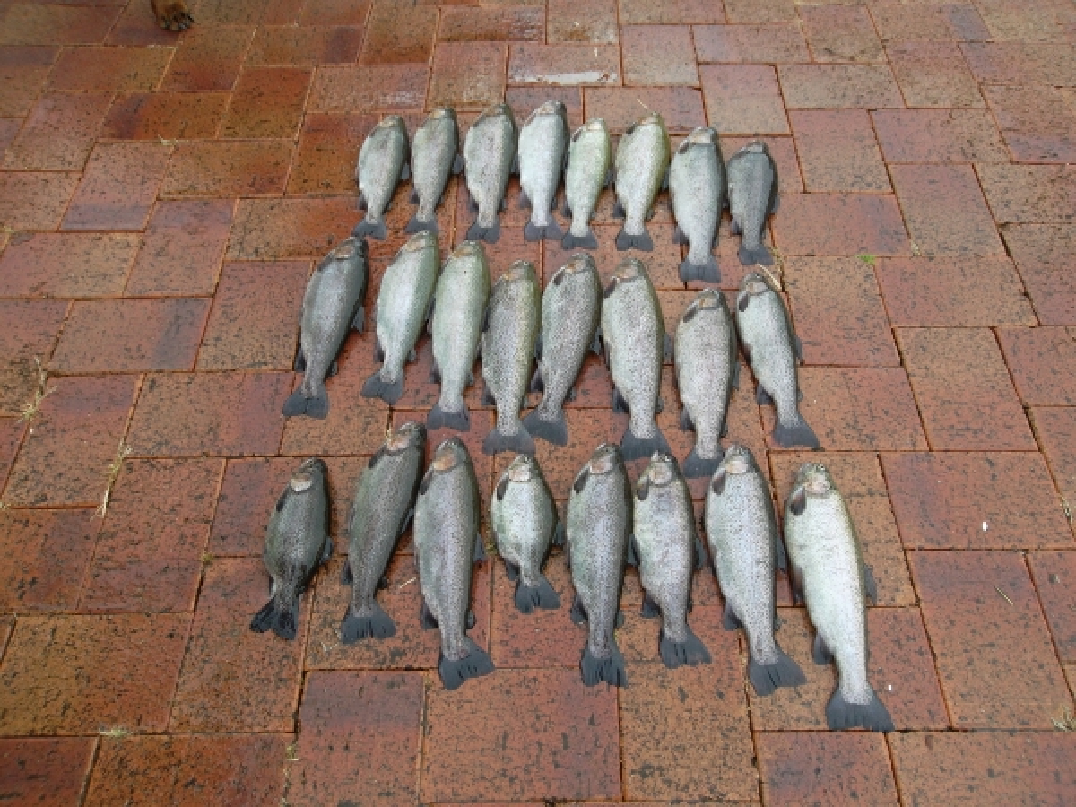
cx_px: 538
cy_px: 404
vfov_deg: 51.4
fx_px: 839
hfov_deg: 65.3
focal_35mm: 27
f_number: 3.5
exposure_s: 1/90
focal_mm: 4.9
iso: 80
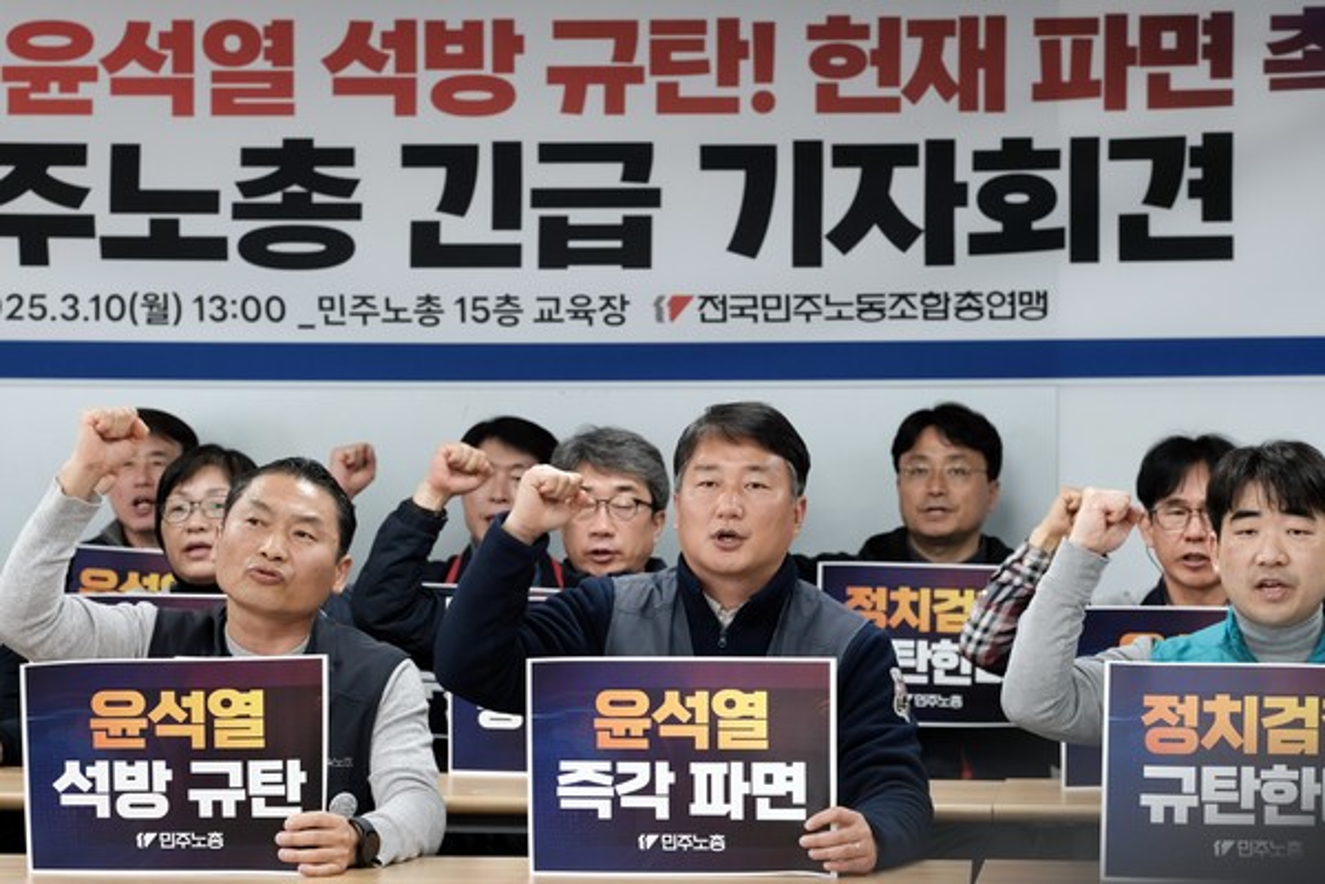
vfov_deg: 10.2
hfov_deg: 15.2
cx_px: 662
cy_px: 442
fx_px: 4968
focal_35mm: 135
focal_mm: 90
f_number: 4.5
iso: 1600
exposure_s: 1/125
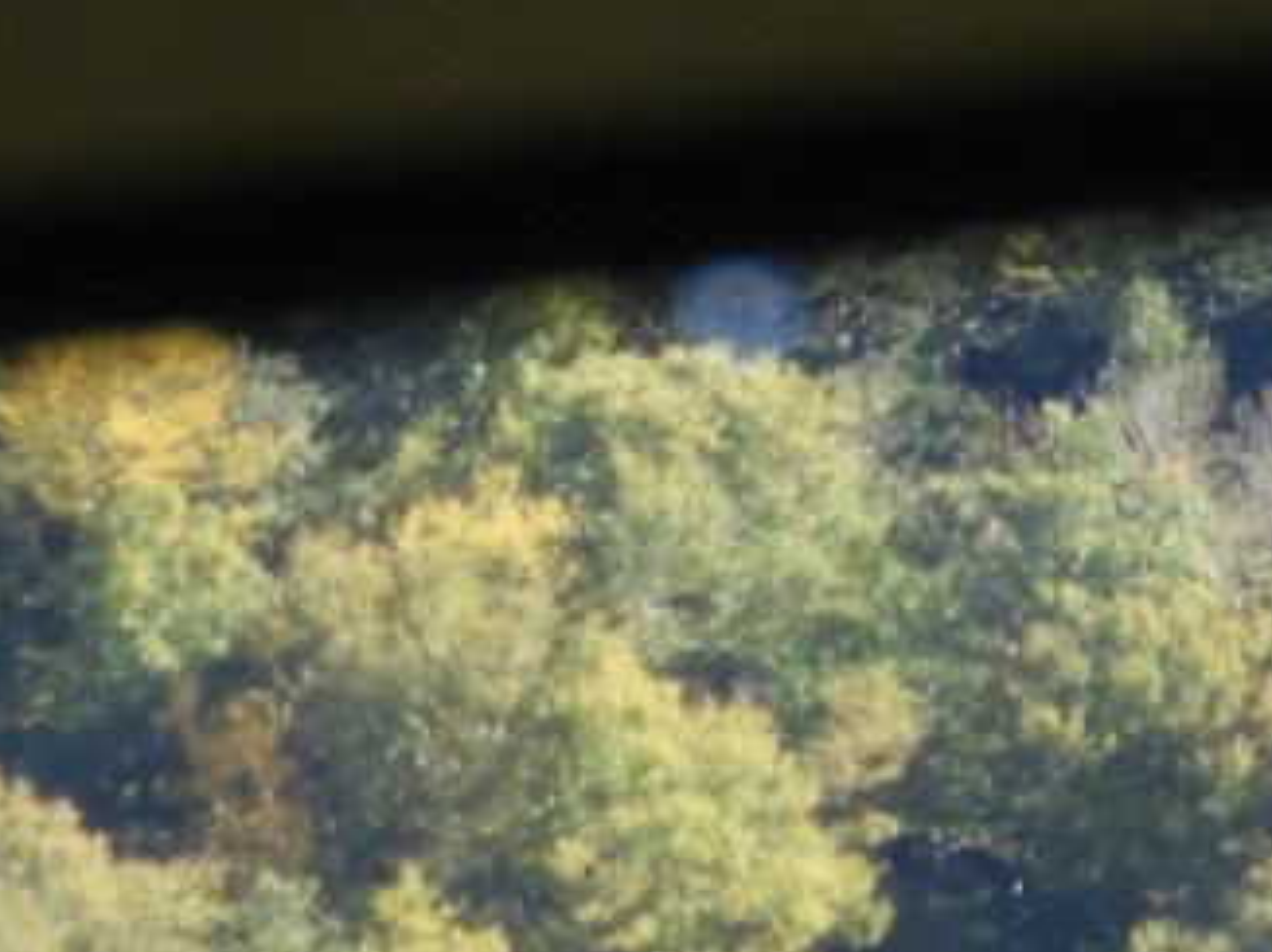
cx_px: -414
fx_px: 40574
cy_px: 1436
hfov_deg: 1.8
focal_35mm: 1105
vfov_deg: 1.3
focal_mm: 44.8
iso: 125
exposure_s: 1/125
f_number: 5.5
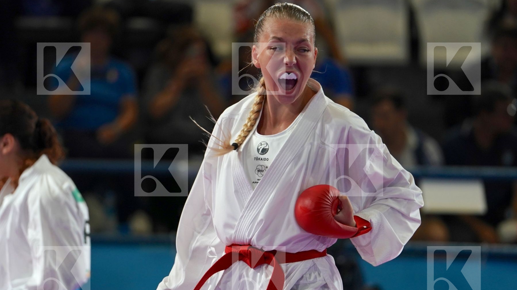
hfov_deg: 6.9
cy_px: 170
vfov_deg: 3.9
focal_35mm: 315
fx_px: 4318
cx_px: 259
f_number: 2.8
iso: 640
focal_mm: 200
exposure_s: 1/1000
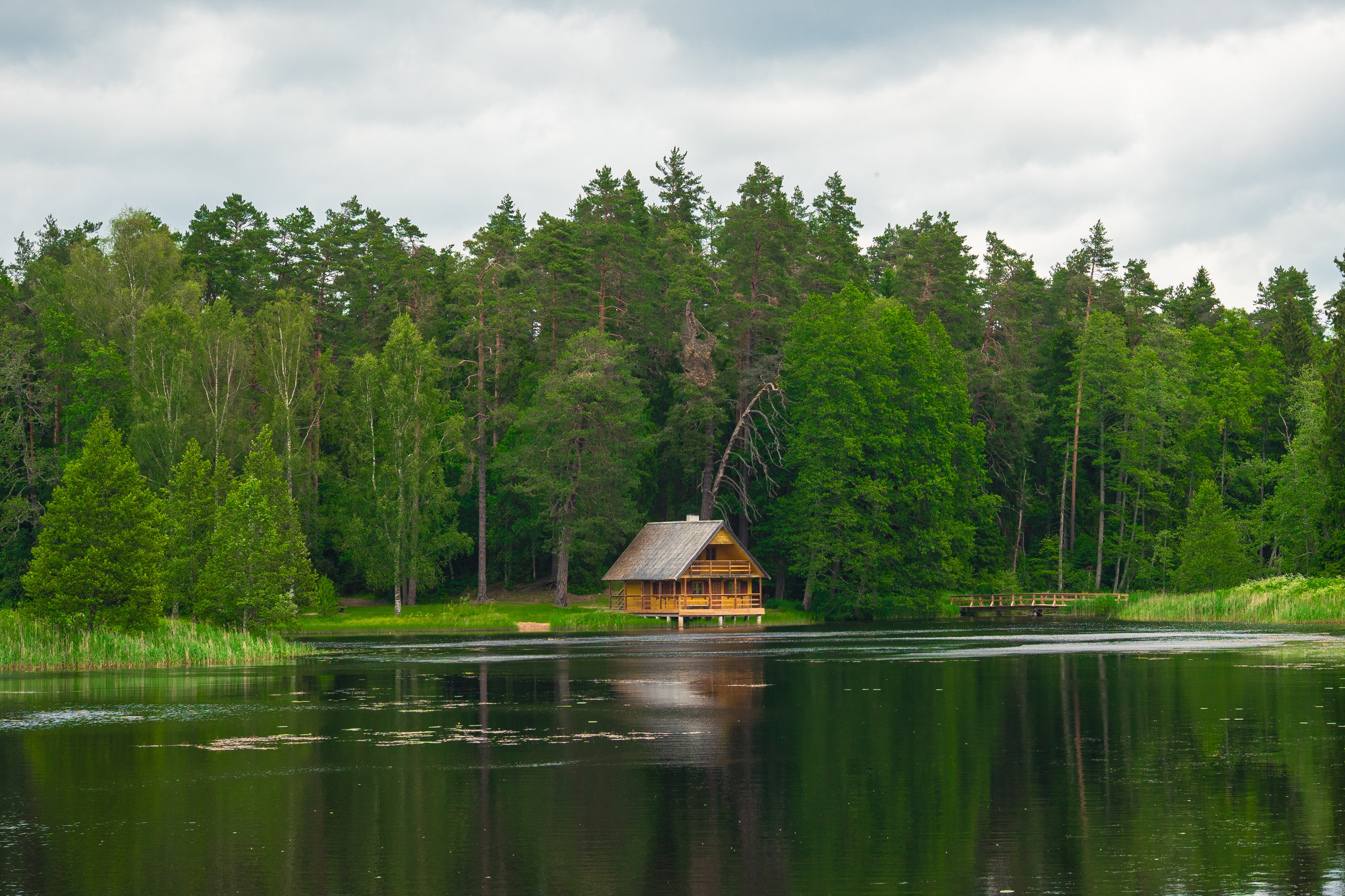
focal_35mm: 73
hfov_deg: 27.7
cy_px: 537
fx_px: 2726
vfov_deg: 18.7
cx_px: 775
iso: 200
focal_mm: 44.6
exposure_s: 1/320
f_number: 7.1
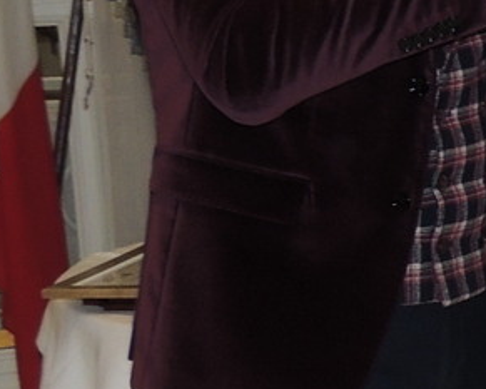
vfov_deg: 8.2
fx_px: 2705
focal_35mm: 188
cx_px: 1032
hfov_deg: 9.5
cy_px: 292
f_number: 3.3
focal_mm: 6.2
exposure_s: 1/30
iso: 200
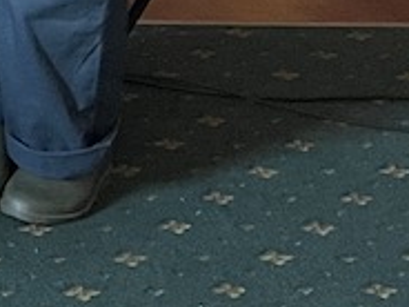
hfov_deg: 9.8
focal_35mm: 170
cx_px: -674
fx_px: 2009
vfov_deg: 7.9
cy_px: -485
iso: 640
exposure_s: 1/40
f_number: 1.6
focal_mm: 5.1
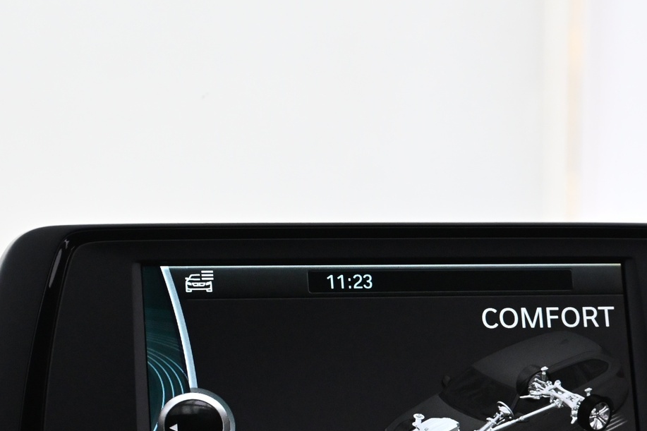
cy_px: 368
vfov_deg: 12.8
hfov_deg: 19.3
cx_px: 346
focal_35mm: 106
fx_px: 1905
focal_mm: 40
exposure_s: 1/80
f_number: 5.6
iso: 3200
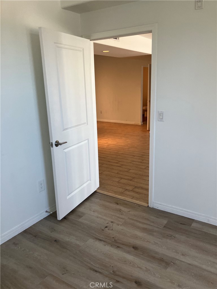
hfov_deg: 49.7
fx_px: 234
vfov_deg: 63.4
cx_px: 108
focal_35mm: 28
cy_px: 144
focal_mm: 3.99
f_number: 1.8
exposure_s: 1/120
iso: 80
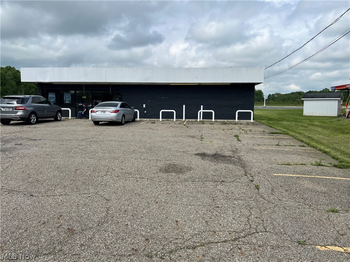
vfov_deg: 53.1
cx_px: 175
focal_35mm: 26
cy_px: 131
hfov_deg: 67.3
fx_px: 263
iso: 50
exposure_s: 1/5319
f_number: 1.5
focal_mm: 5.7
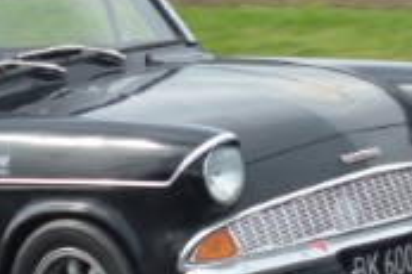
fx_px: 4871
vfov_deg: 3.2
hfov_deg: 4.8
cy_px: 242
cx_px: 26
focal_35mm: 426
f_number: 9
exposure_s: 1/400
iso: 400
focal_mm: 70
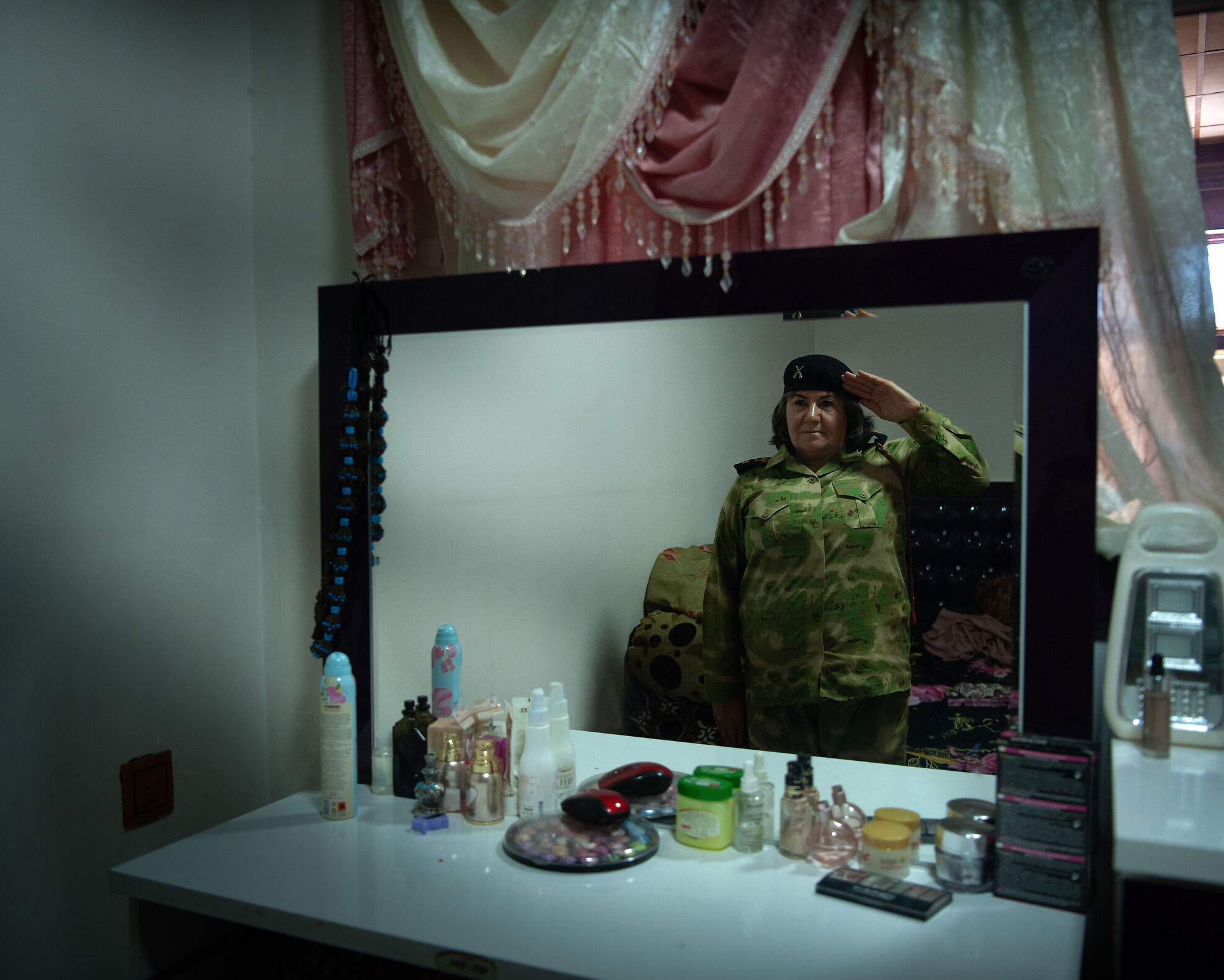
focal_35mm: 33
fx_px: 1196
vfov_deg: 44.6
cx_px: 585
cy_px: 489
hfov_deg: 54.2
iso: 1250
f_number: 2.8
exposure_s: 1/160
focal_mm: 29
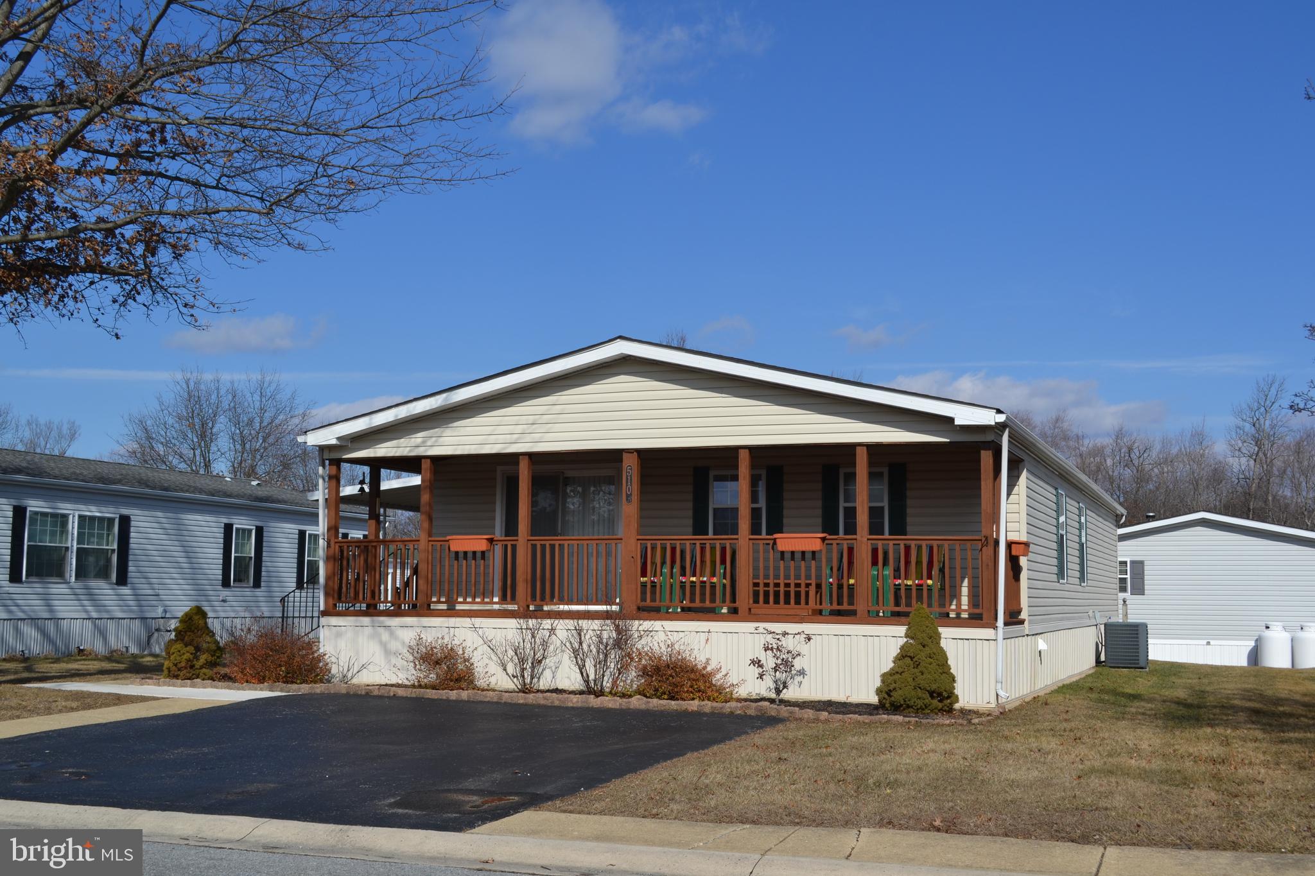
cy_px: 438
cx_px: 658
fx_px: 1424
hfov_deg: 49.6
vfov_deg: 34.2
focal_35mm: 39
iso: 100
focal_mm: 26
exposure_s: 1/400
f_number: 10
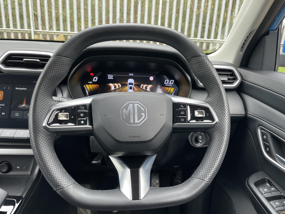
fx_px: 222
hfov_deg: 65.3
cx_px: 142
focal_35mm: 27
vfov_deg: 51.4
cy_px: 109
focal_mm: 4.2
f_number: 1.6
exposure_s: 1/105
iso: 125
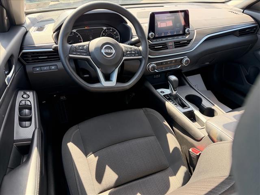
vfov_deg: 56.8
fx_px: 180
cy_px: 98
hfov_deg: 71.6
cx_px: 130
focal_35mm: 24
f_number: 1.78
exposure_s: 1/224
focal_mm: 6.76
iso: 160
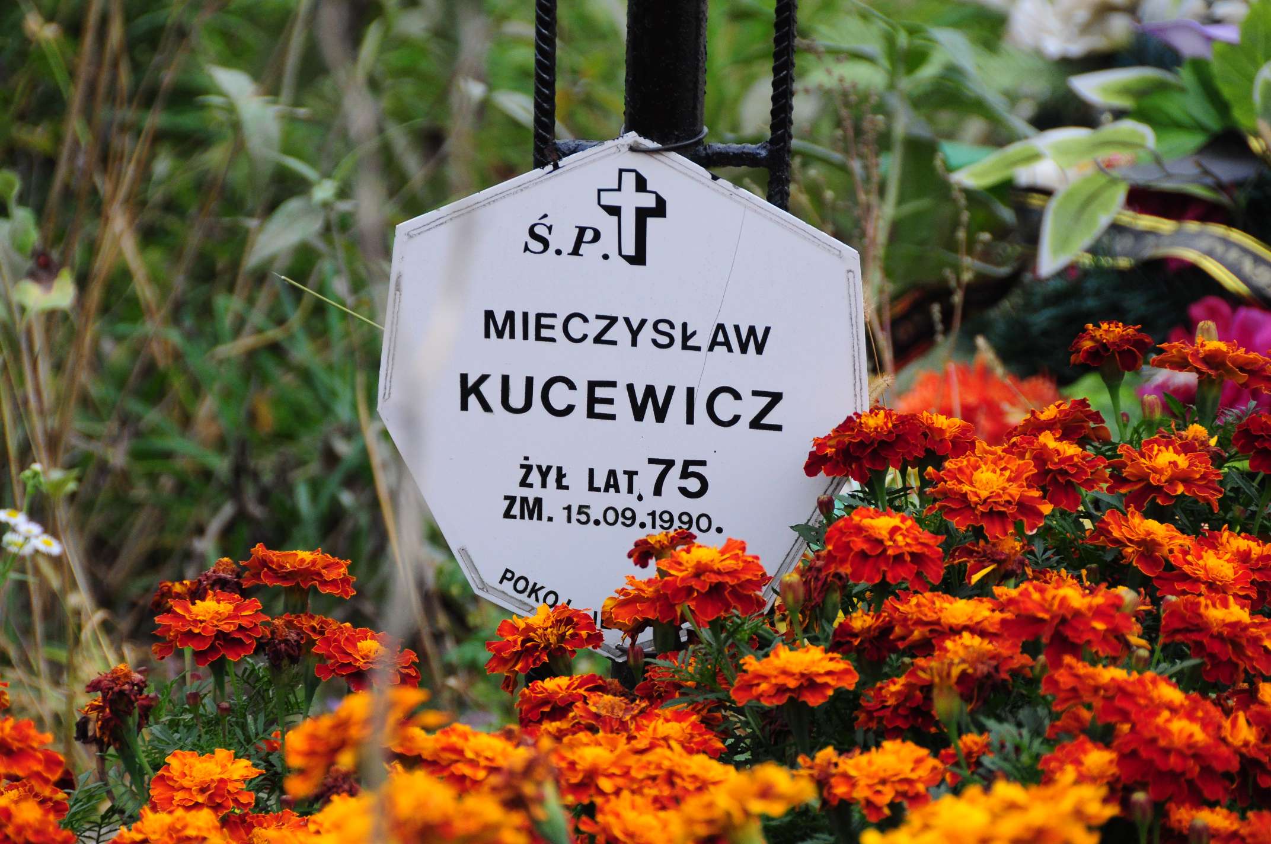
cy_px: 422
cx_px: 636
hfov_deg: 8.1
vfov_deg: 5.4
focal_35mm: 255
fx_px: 8992
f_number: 7.1
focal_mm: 170
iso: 640
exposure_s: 1/800
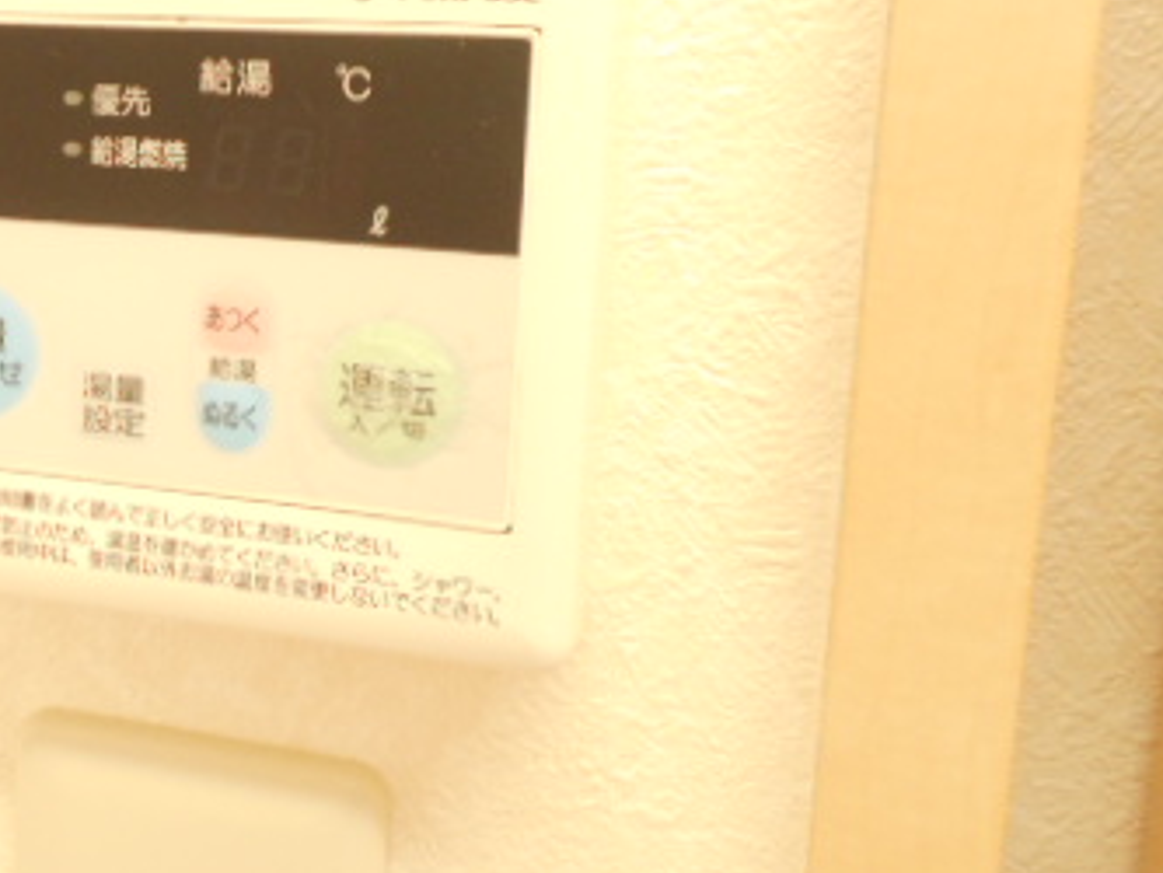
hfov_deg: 35.5
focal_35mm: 50
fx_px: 1680
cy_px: 307
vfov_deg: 29.0
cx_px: 77
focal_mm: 4.6
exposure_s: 1/30
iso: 320
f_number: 3.2
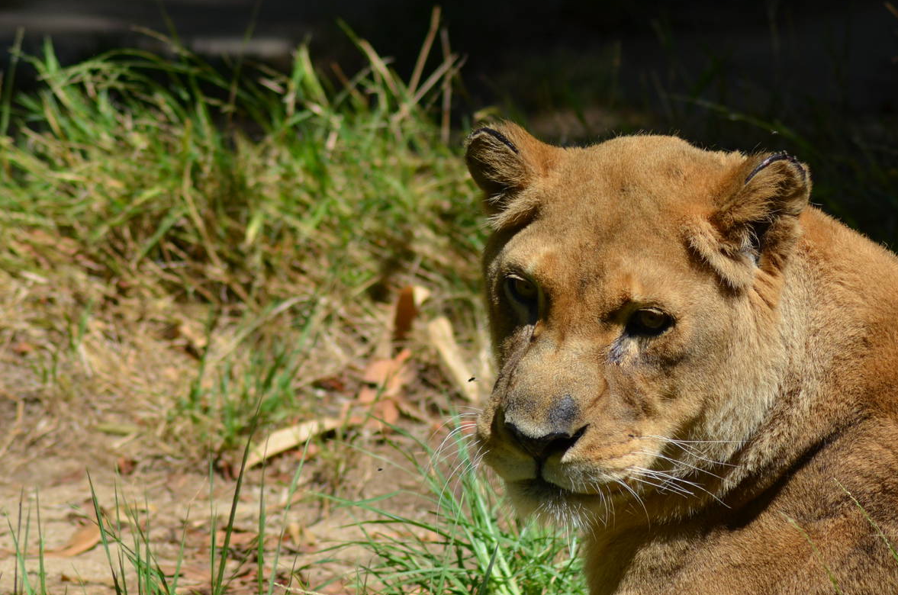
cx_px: 500
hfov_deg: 5.2
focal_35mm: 398
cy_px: 387
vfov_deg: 3.4
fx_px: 9901
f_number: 5.6
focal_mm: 195
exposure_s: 1/2000
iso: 400
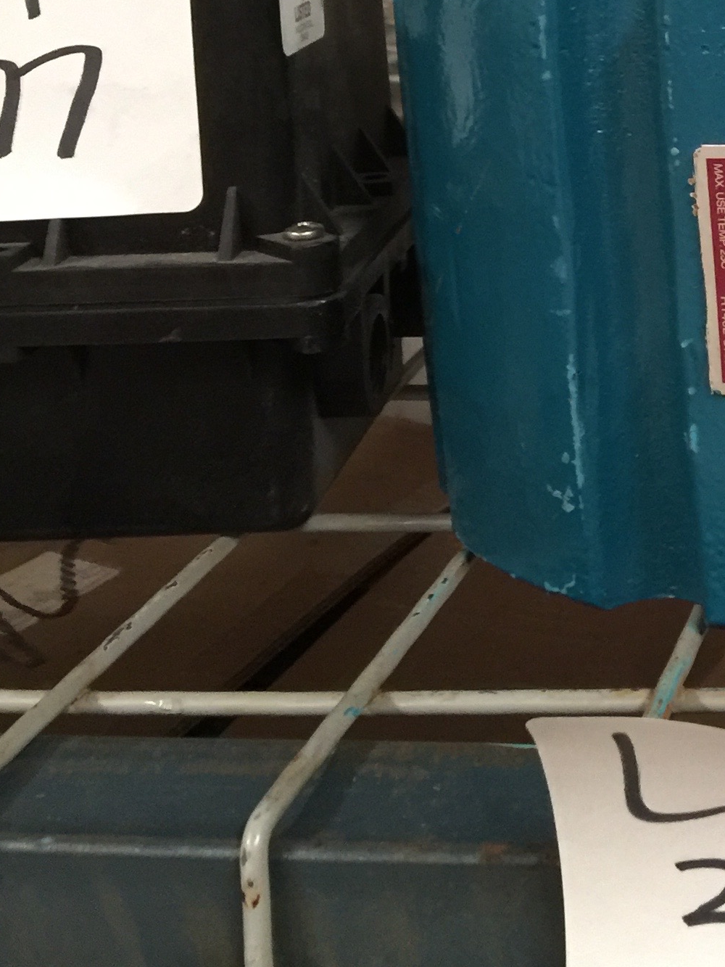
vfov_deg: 25.8
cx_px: 880
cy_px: -30
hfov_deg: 19.5
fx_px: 1982
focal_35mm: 71
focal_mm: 4.15
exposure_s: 1/10
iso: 125
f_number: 2.2
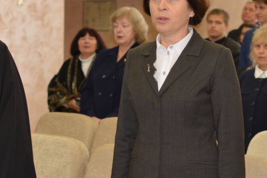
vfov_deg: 11.0
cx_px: 181
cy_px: 70
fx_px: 921
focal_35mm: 124
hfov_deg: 16.5
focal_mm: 35
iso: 400
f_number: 2.8
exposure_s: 1/125
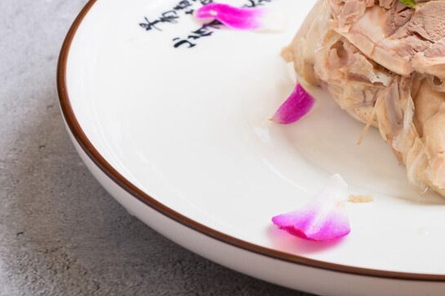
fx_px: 1915
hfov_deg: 13.1
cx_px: 445
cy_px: 48
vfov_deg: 8.8
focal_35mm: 155
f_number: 9
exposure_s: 1/125
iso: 100
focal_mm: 70
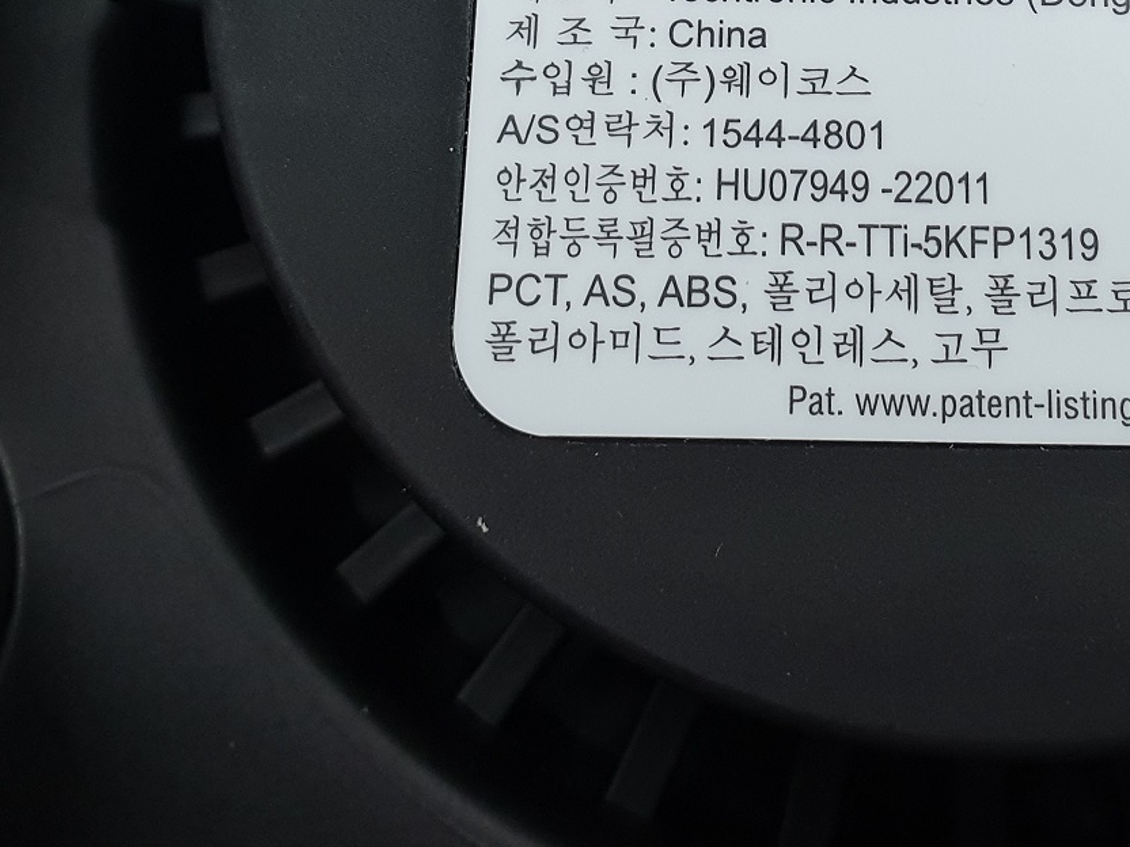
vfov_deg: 21.6
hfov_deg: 30.4
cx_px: 792
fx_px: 2057
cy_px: -178
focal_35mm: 63
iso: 160
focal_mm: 4.3
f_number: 2.4
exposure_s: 1/50
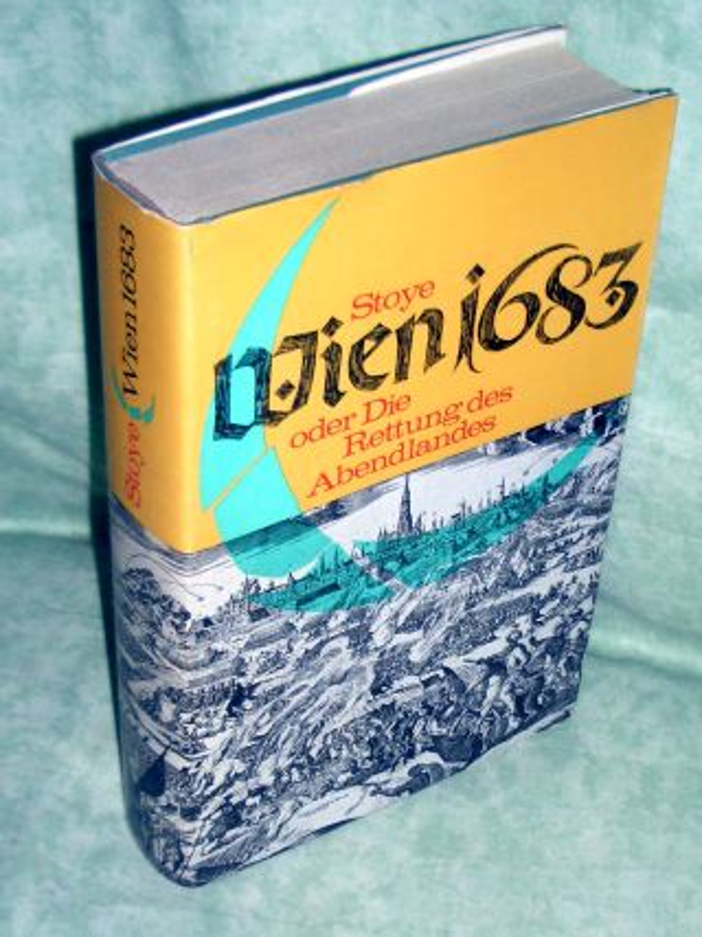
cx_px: 351
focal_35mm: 35
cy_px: 468
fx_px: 947
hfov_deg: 40.7
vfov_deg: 52.6
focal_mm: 5.8
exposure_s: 1/60
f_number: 2.6
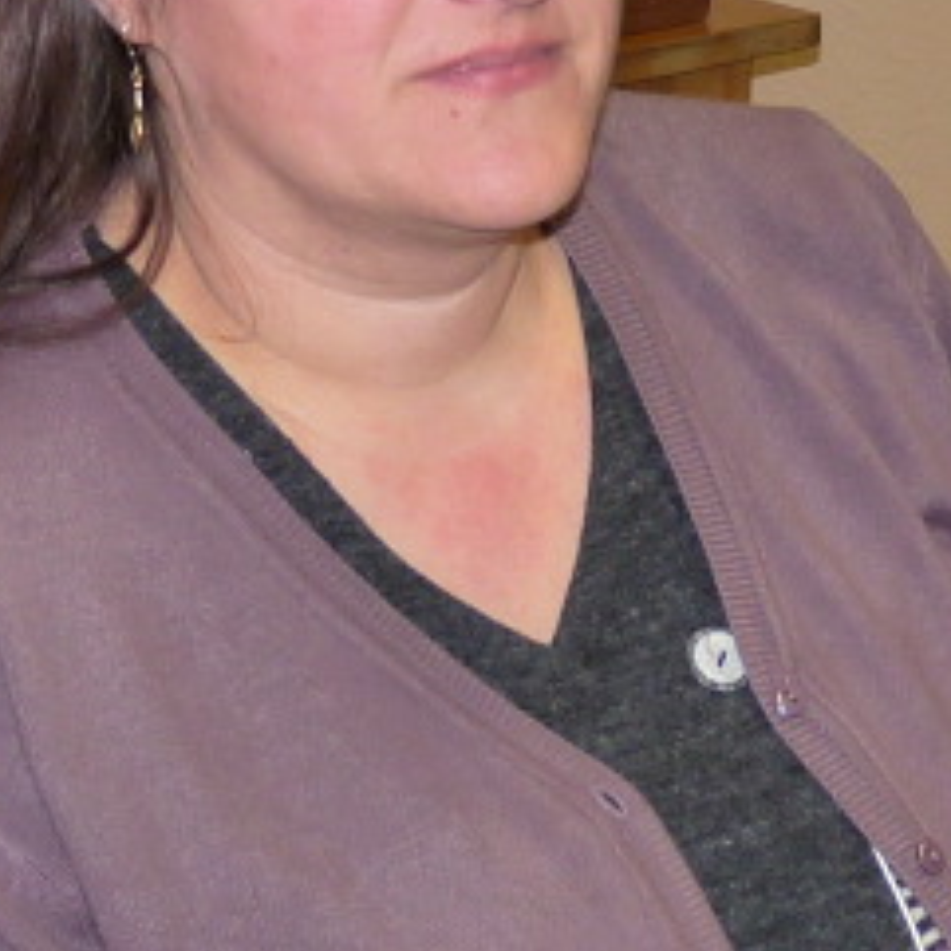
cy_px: 67
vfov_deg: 13.4
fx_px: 4010
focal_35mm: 129
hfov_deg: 13.5
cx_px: 513
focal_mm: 5.5
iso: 160
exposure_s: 1/30
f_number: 3
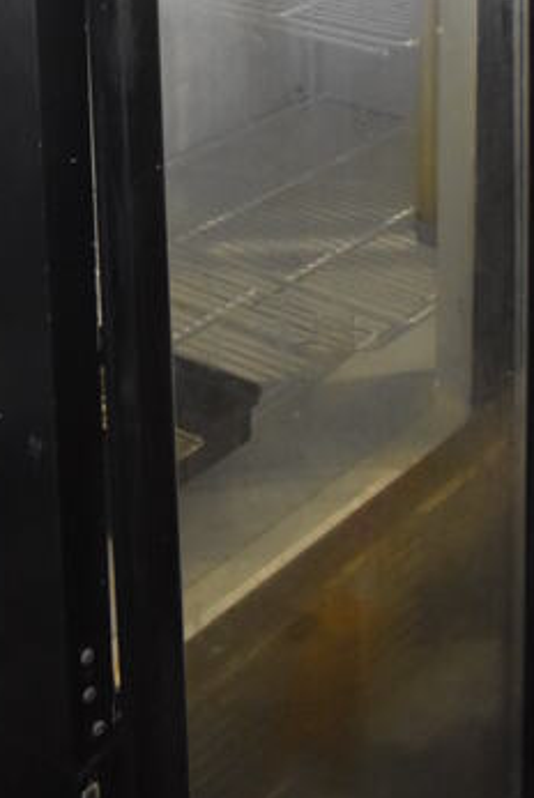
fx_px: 1576
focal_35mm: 71
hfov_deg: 19.2
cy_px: -201
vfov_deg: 25.1
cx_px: 209
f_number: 3.5
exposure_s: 1/125
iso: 2800
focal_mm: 18
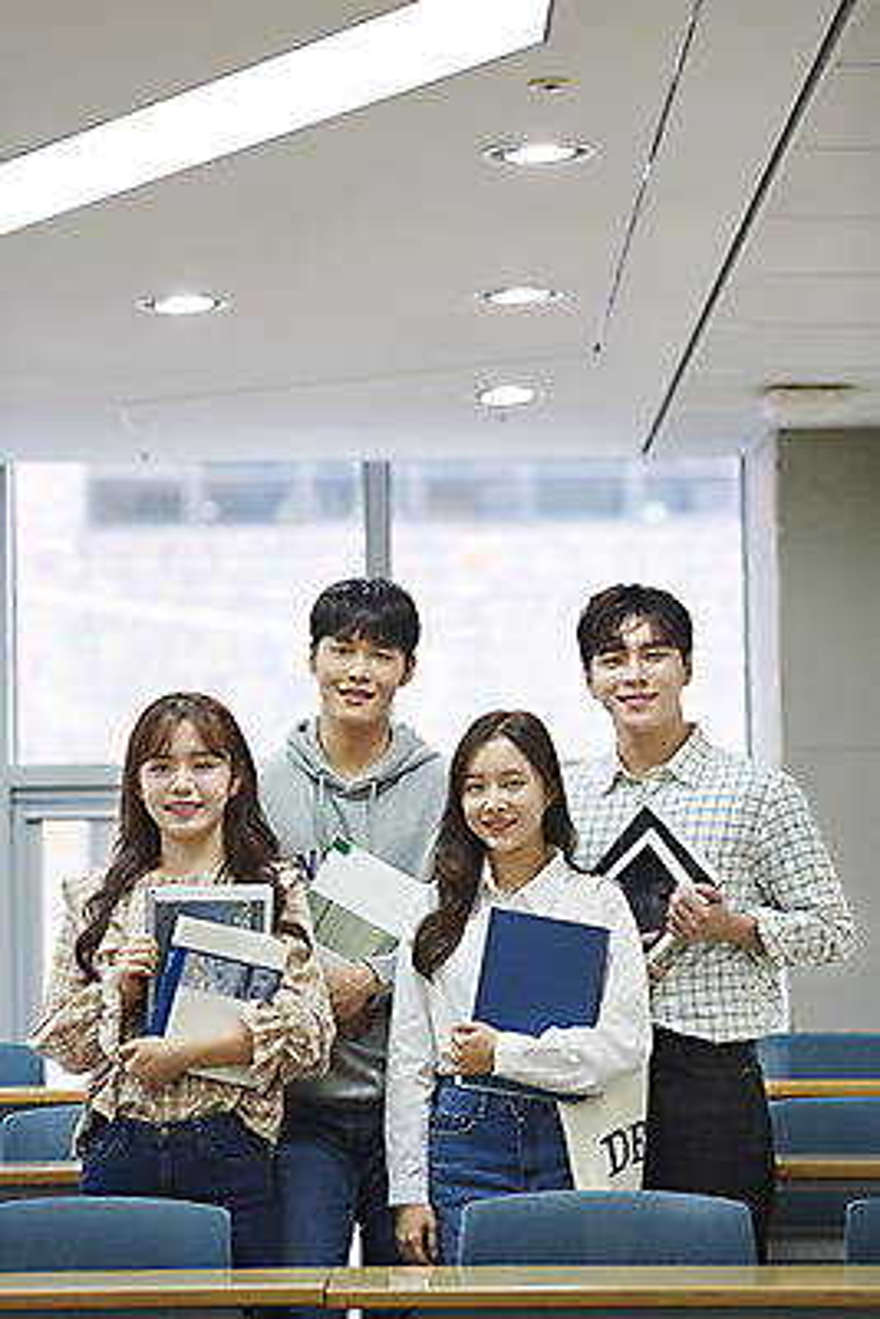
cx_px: 440
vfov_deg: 19.4
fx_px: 3846
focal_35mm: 105
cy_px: 660
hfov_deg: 13.1
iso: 1000
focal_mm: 105
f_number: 2.8
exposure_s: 1/160
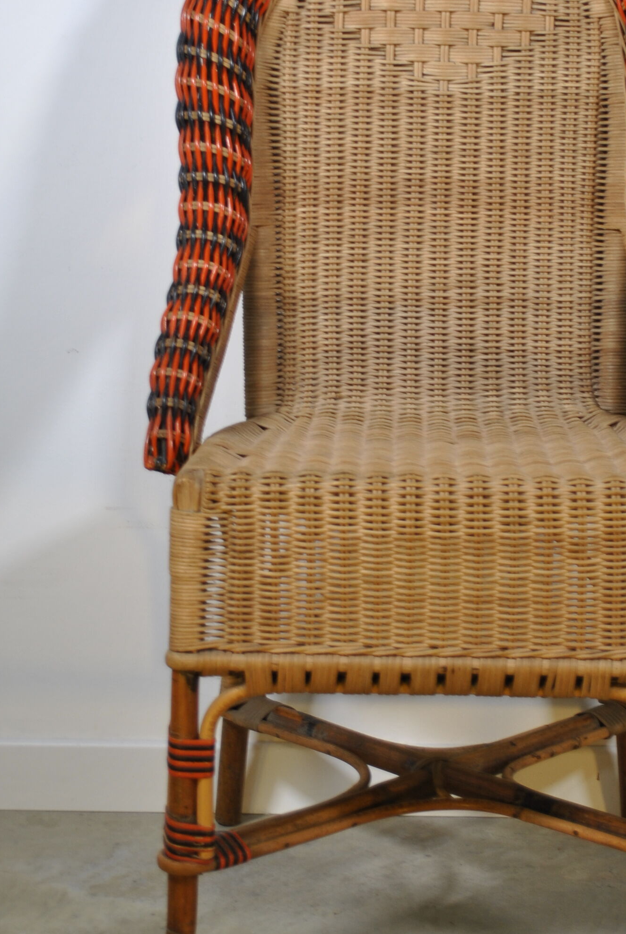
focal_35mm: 94
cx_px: 435
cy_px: 408
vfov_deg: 21.6
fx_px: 2444
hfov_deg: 14.6
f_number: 4.8
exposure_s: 1/30
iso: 100
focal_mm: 32
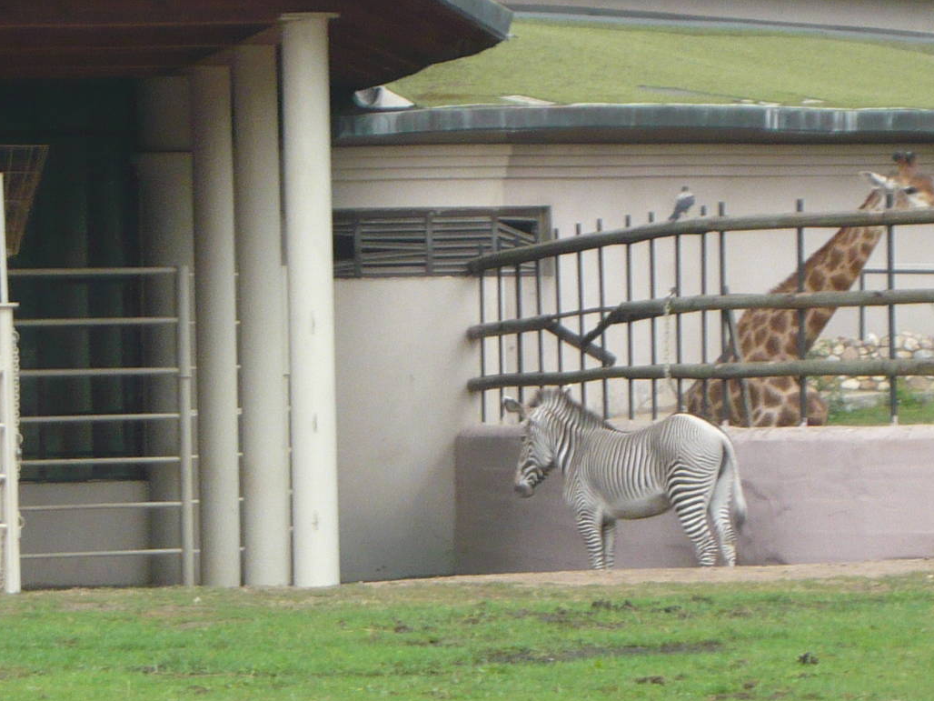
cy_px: 406
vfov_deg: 6.0
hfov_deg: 7.9
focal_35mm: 249
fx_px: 6718
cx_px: 268
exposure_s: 1/125
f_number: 5.1
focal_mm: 16.5
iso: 160
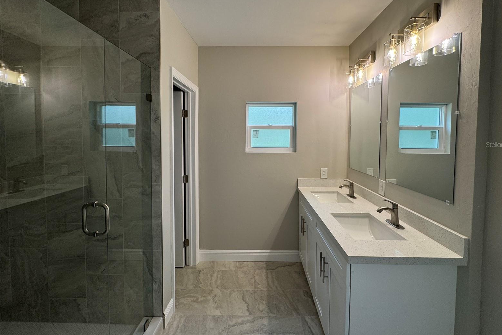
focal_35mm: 15
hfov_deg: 100.4
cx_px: 258
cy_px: 144
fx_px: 209
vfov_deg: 76.9
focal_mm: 2.22
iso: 80
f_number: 2.2
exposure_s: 1/120
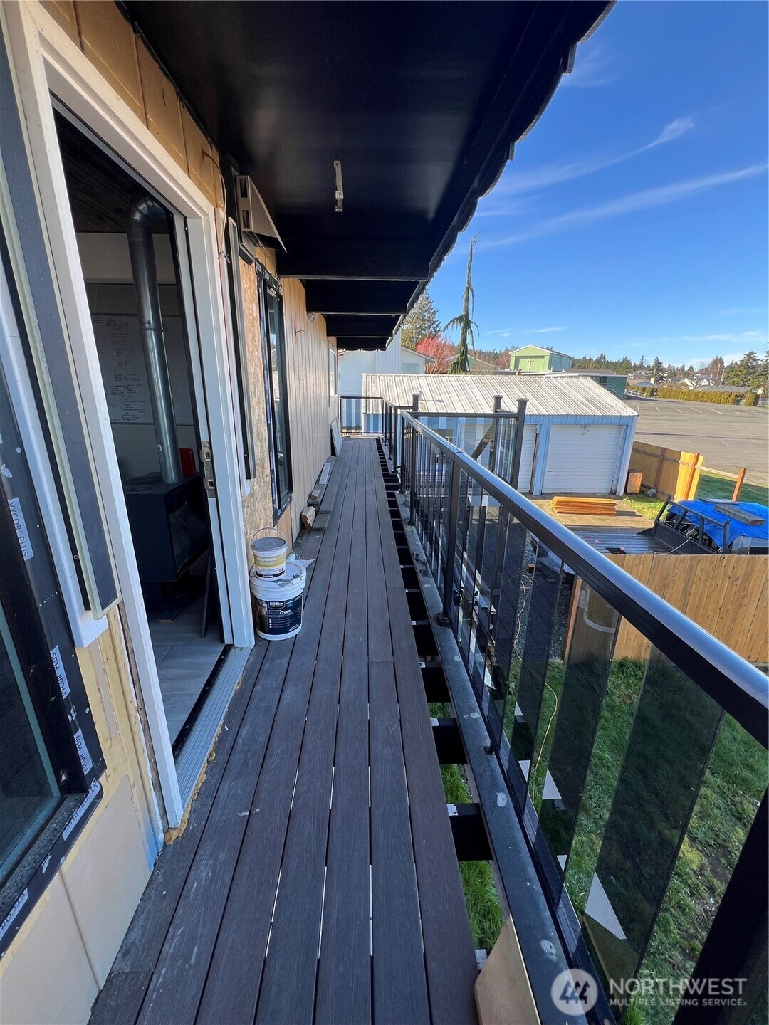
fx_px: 385
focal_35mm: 13
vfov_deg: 106.2
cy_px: 512
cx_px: 384
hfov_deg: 89.9
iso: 32
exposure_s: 1/267
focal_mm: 1.57
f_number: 1.8
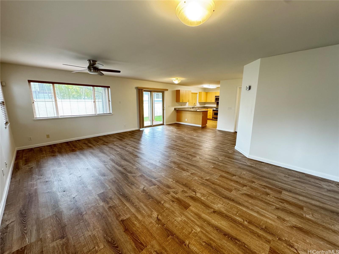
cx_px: 170
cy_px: 127
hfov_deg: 102.1
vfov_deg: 85.7
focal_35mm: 14
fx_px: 137
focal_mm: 2.22
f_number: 2.2
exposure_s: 1/60
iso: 320
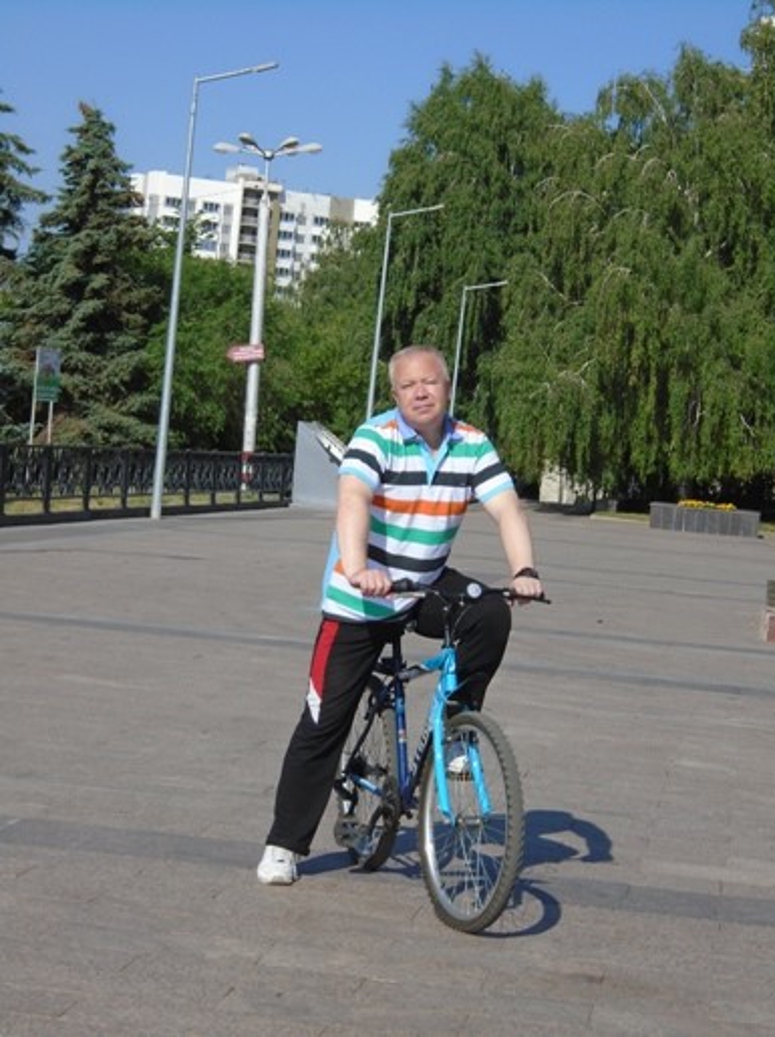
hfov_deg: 15.9
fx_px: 2782
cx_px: 388
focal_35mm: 93
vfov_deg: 21.1
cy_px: 518
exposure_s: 1/640
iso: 100
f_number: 5.1
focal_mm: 16.4
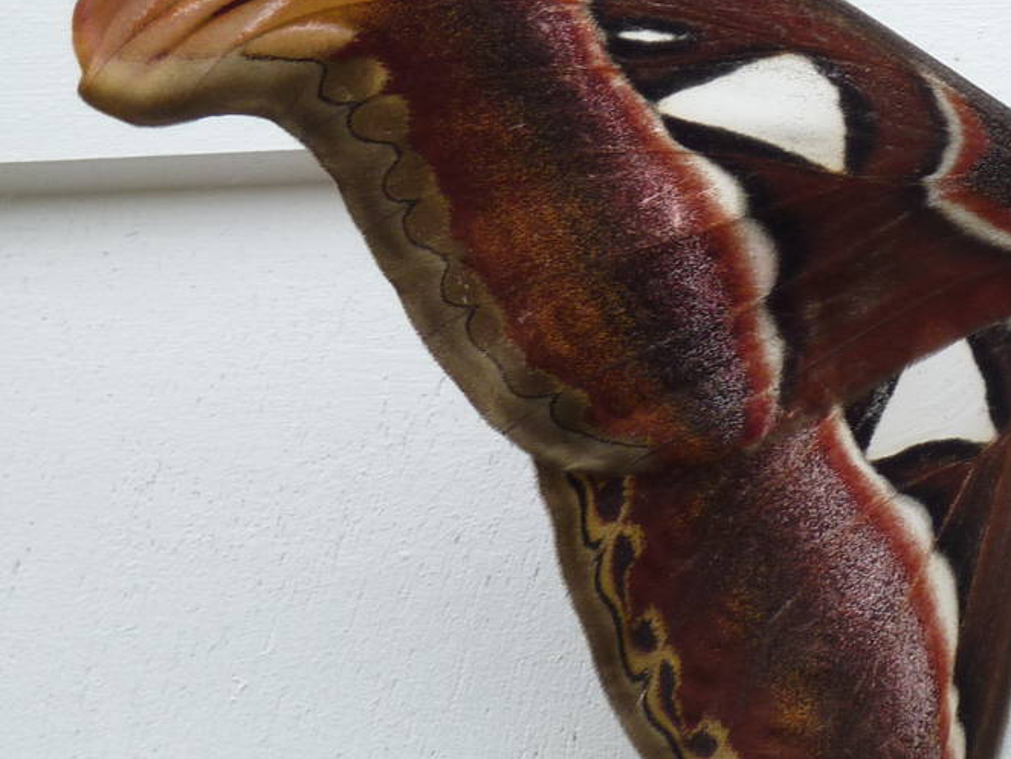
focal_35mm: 174
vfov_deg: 8.5
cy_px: 321
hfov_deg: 11.2
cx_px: 1197
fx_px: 5084
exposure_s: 1/60
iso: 80
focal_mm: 11.9
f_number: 4.1
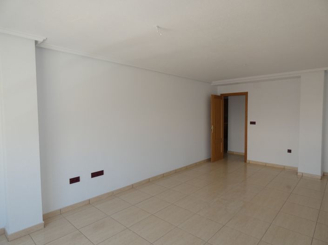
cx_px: 164
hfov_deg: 81.8
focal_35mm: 20
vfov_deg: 65.9
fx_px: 189
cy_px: 122
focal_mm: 3.6
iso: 80
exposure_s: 1/100
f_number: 2.8
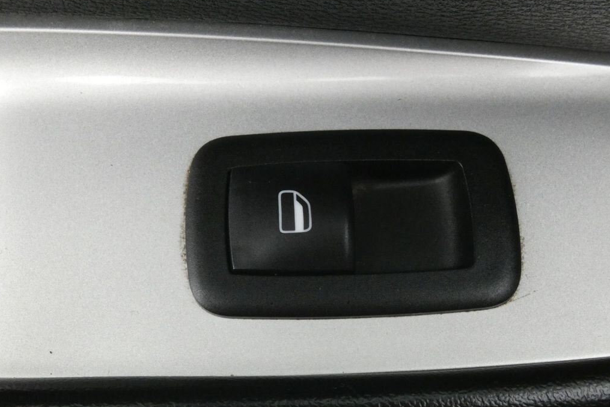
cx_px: 304
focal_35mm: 43
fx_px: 729
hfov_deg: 45.4
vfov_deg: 31.2
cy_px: 213
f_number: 5.6
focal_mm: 7.3
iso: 1000
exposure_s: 1/80
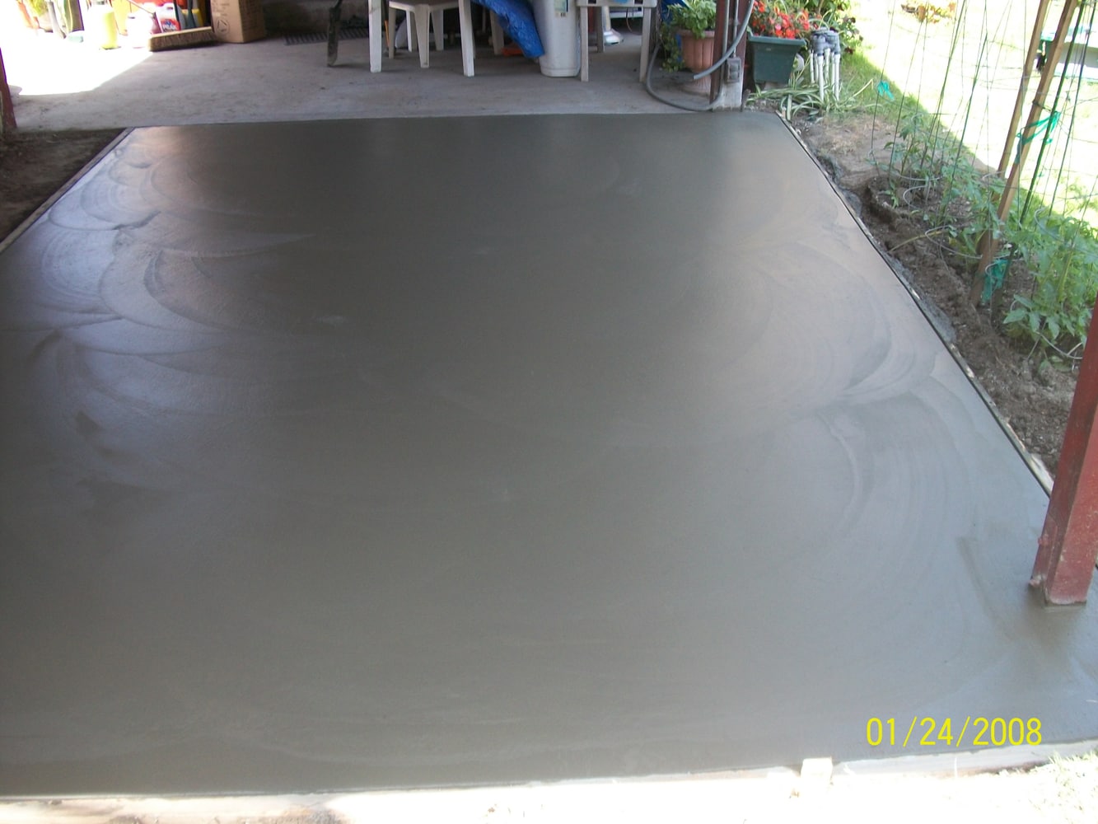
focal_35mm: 32
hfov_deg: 56.8
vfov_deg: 44.2
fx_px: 1015
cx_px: 549
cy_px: 412
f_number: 2.9
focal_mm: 5.7
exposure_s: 1/100
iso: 80
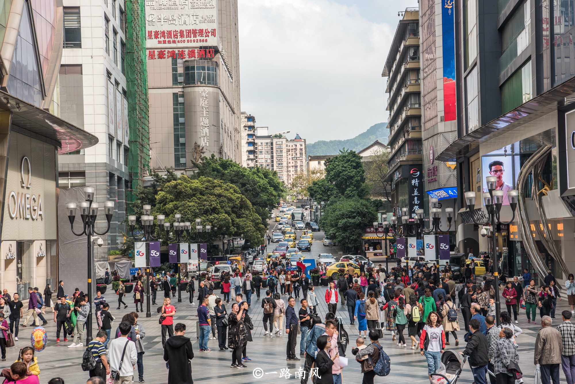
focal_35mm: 70
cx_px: 288
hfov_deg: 28.8
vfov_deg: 19.5
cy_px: 192
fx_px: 1118
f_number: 11
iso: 100
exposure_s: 1/100
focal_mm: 70
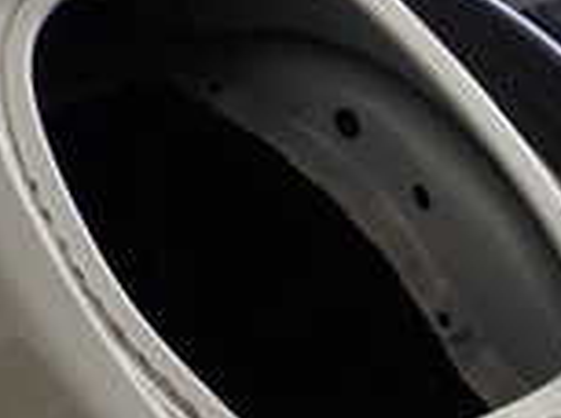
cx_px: 913
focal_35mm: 118
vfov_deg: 11.8
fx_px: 1908
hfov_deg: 15.1
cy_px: 693
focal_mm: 5.4
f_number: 3.2
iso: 100
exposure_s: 1/125
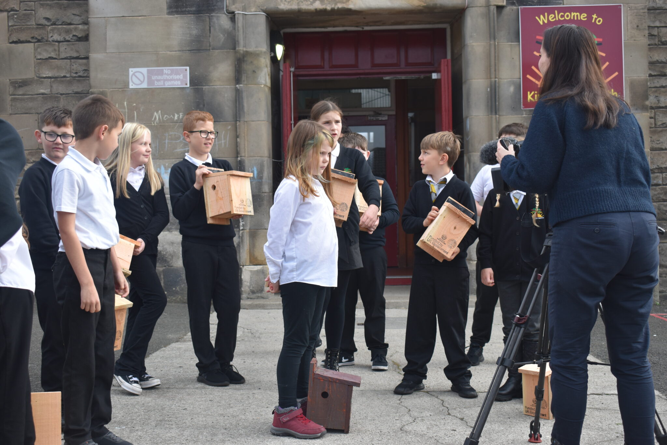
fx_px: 889
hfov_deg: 41.1
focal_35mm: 48
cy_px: 222
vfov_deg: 28.1
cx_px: 334
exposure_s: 1/250
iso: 220
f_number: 5.6
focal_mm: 32
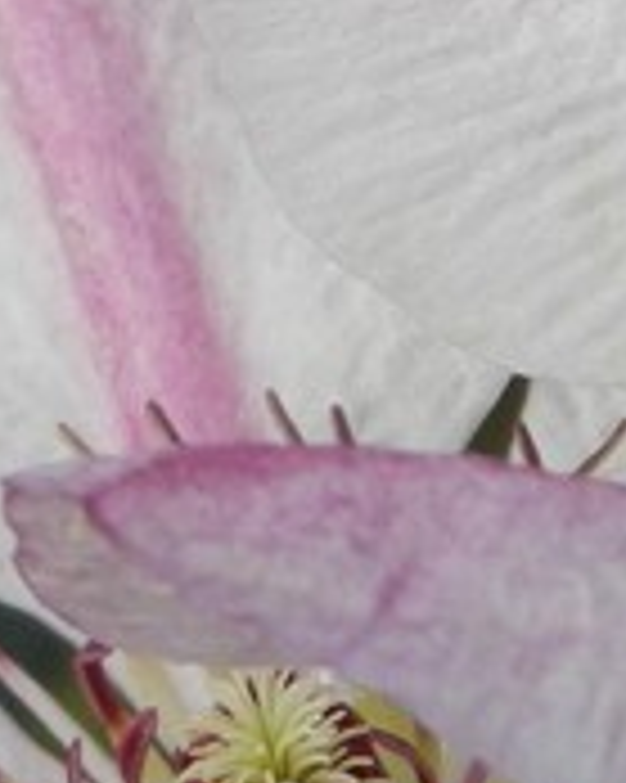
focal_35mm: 305
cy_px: 130
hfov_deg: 4.9
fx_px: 7070
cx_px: 1495
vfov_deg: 6.3
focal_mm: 9.4
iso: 160
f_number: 4.4
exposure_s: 1/250
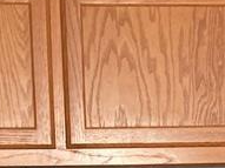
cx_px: 151
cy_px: 415
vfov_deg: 8.9
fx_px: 974
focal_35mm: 150
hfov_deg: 13.2
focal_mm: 3.99
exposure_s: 1/60
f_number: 1.8
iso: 160
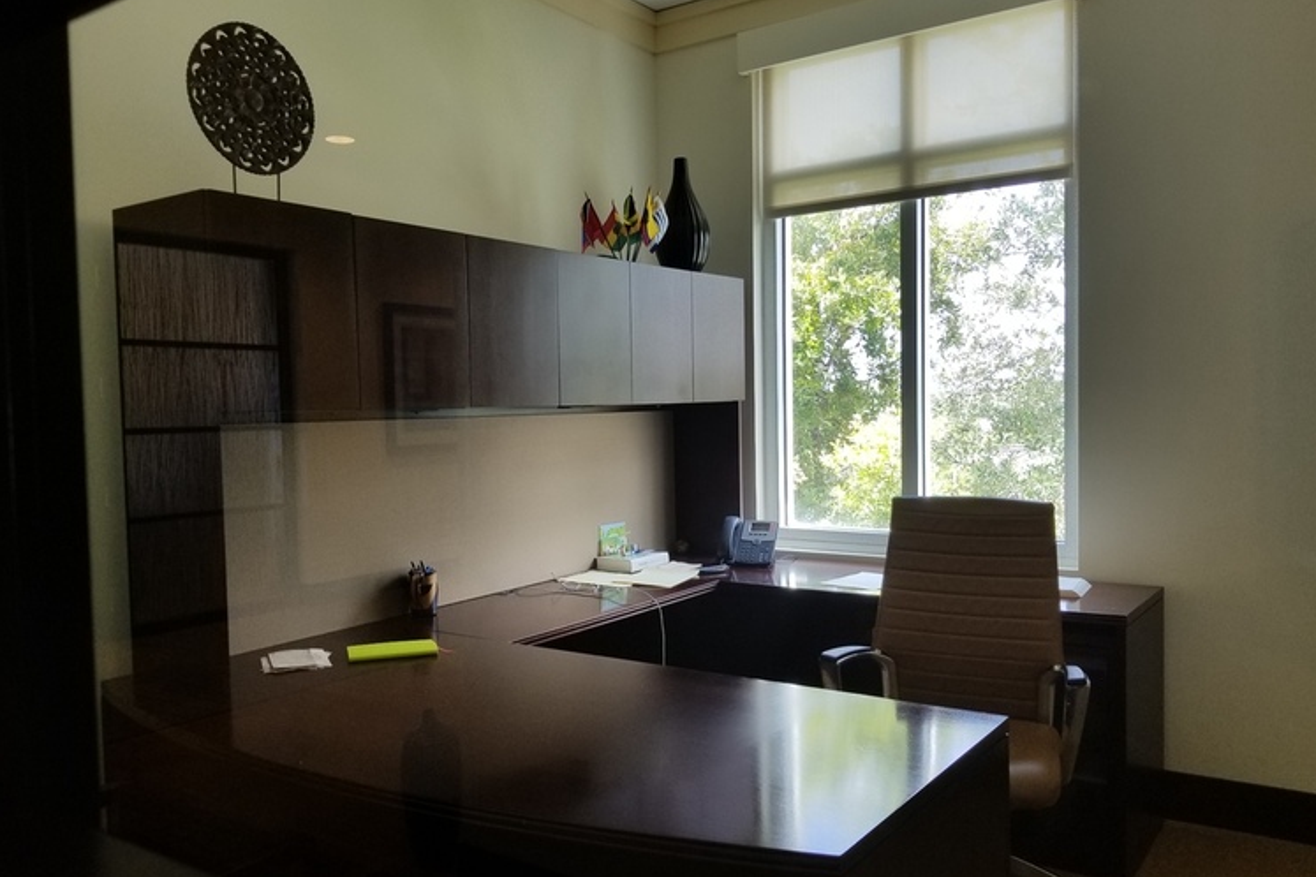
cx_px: 656
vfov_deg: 46.3
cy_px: 483
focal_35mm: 28
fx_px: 1023
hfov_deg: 65.5
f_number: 1.7
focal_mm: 4.25
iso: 50
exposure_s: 1/151
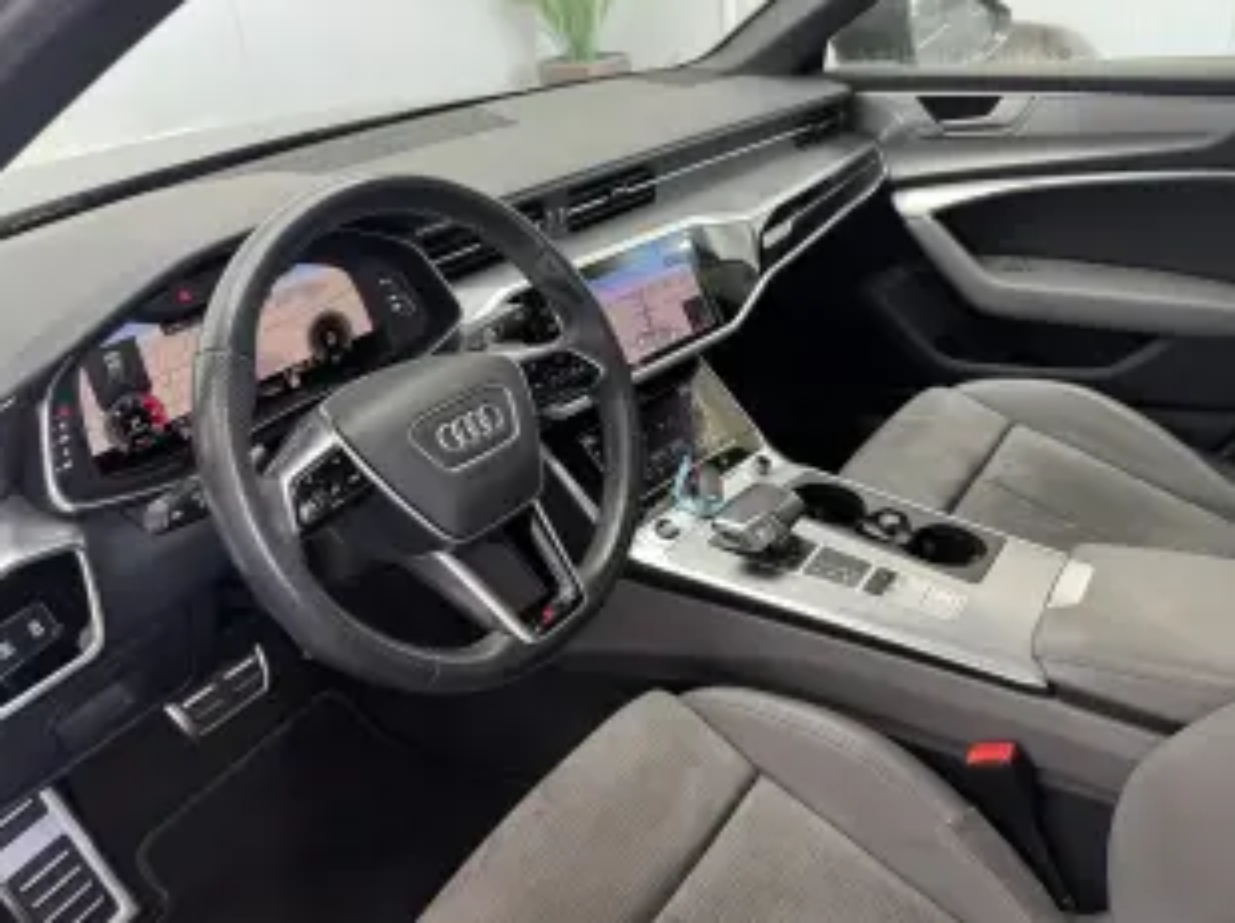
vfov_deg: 49.6
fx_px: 998
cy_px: 412
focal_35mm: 28
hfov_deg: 63.5
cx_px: 631
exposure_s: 1/50
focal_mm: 6.76
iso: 200
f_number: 1.78
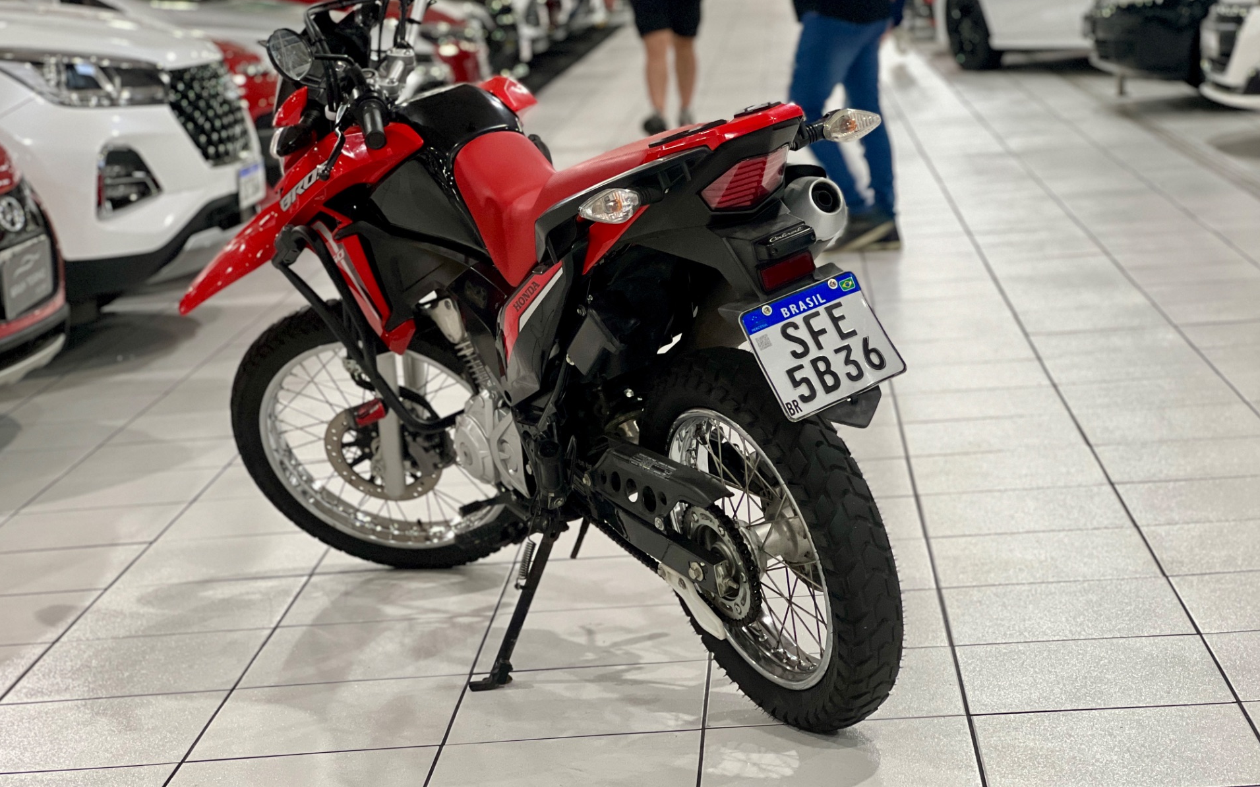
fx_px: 2816
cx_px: 629
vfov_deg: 15.9
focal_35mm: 82
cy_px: 344
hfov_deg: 25.2
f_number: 2.8
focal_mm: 9
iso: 250
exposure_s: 1/40
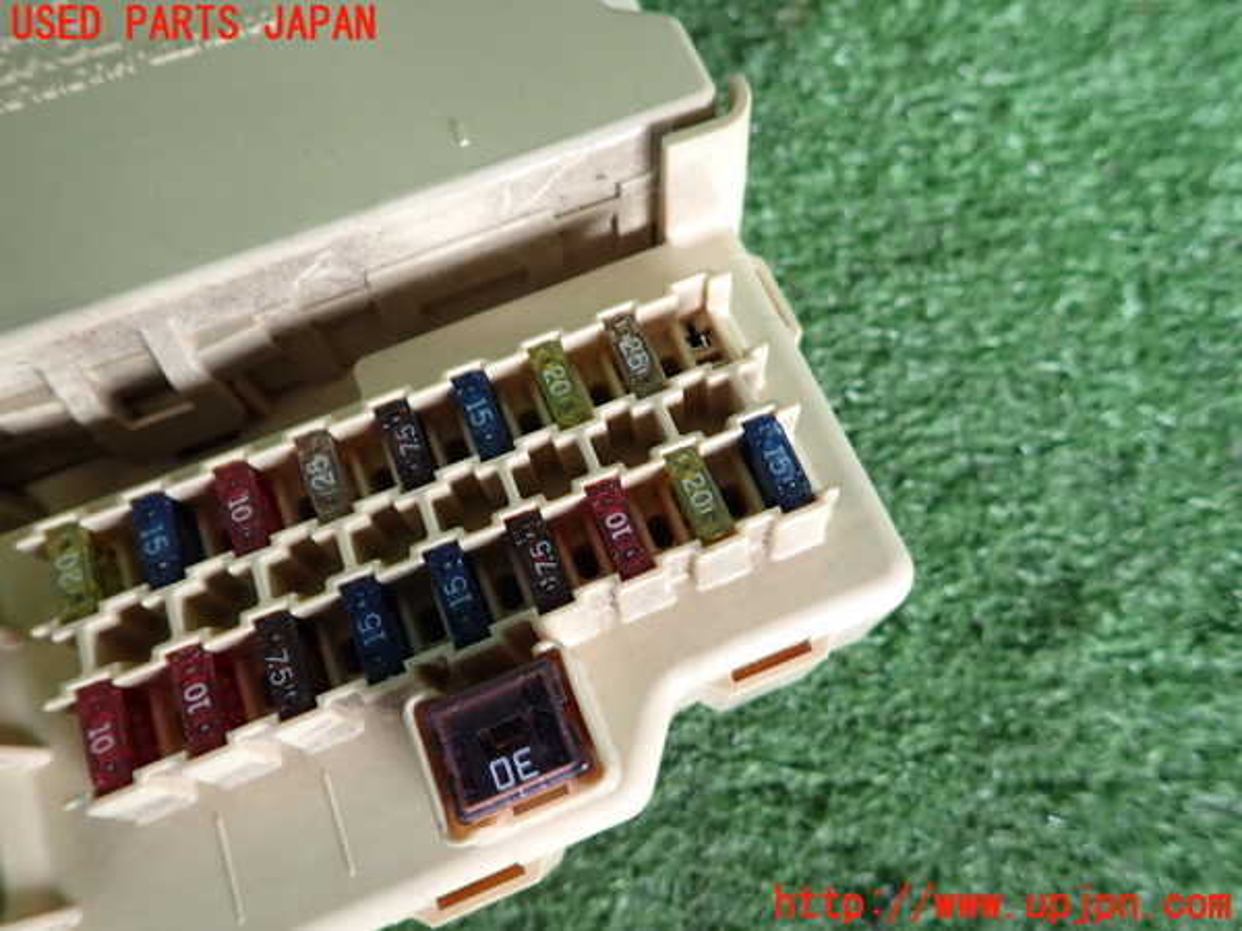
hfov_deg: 69.4
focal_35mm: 25
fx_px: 897
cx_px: 621
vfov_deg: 54.9
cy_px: 466
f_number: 2
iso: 200
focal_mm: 4.5
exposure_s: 1/80
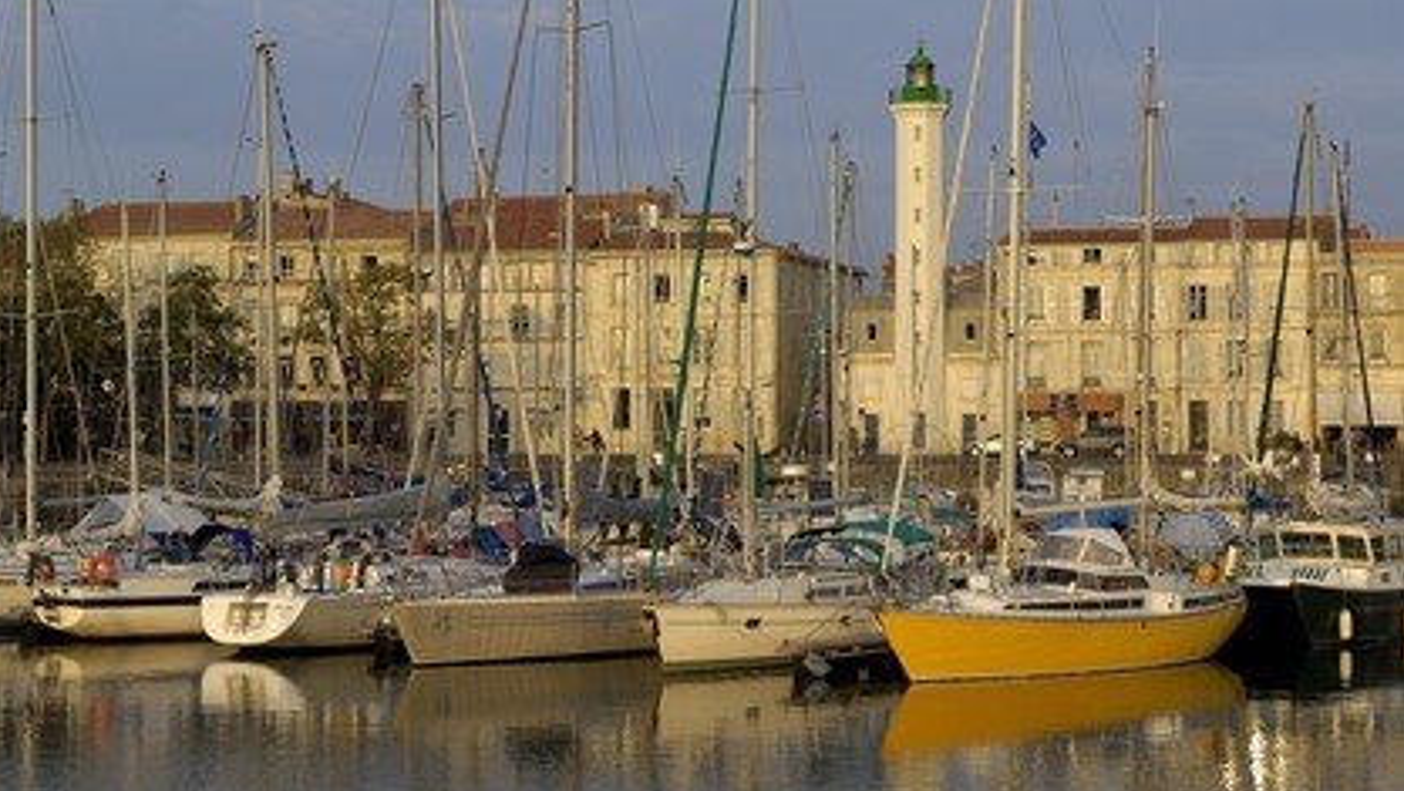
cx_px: 702
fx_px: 2831
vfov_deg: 15.9
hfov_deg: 27.9
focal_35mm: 76
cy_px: 384
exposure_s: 1/160
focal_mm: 48
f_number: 6
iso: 100
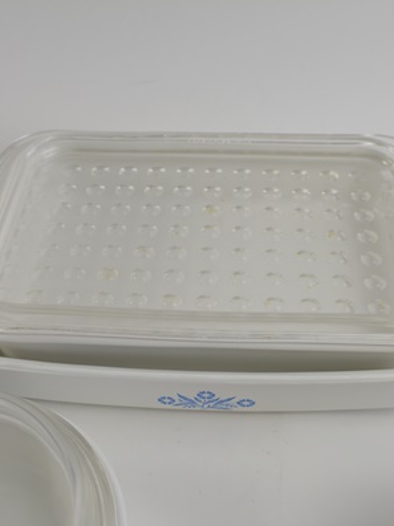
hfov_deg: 30.2
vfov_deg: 39.7
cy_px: 264
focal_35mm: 48
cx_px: 210
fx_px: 730
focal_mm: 22
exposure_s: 1/160
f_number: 6.3
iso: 200
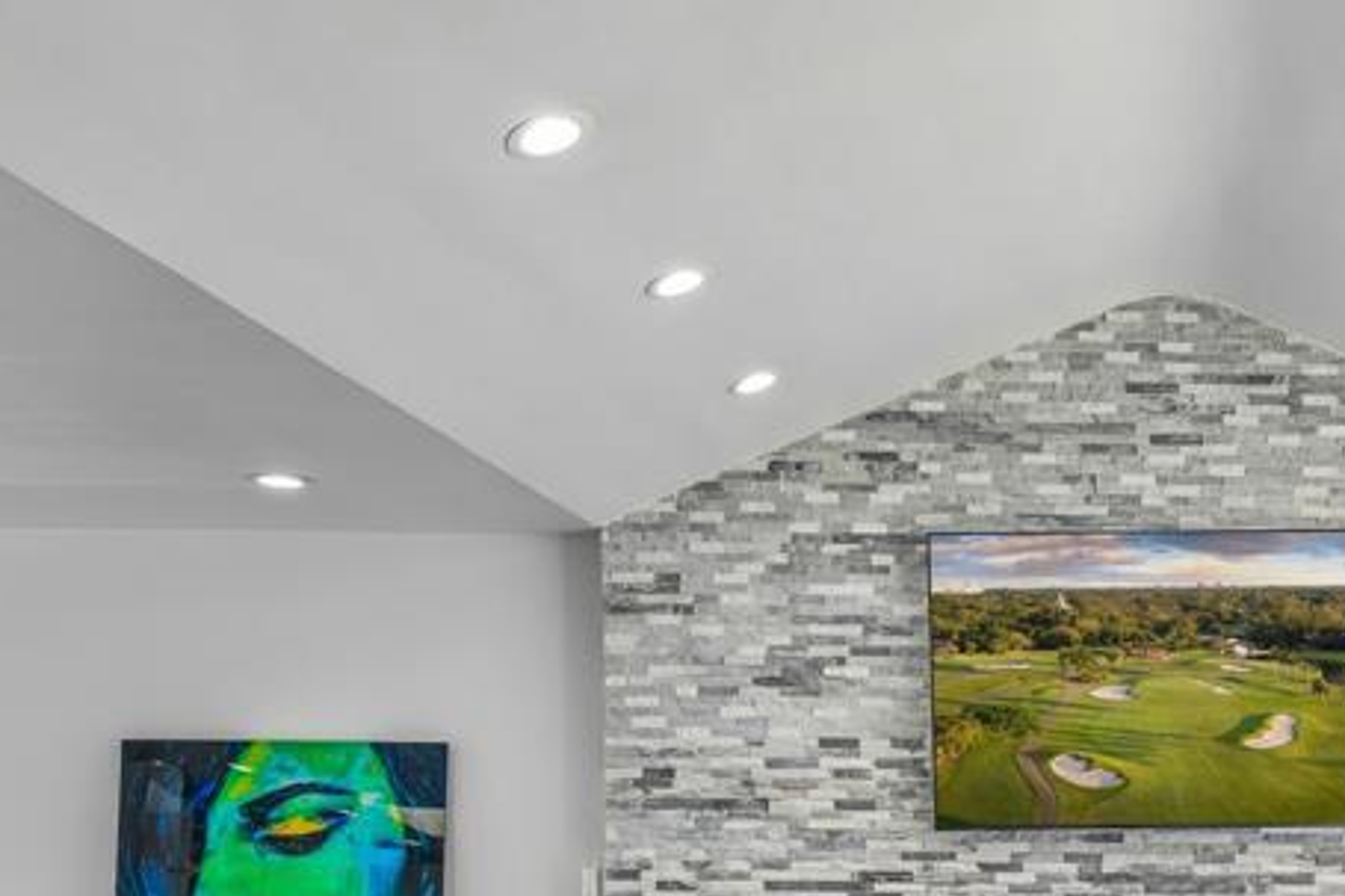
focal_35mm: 45
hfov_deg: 41.0
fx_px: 1681
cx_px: 1150
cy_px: 816
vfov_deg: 28.6
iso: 200
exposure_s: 1/20
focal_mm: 13.4
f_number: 8
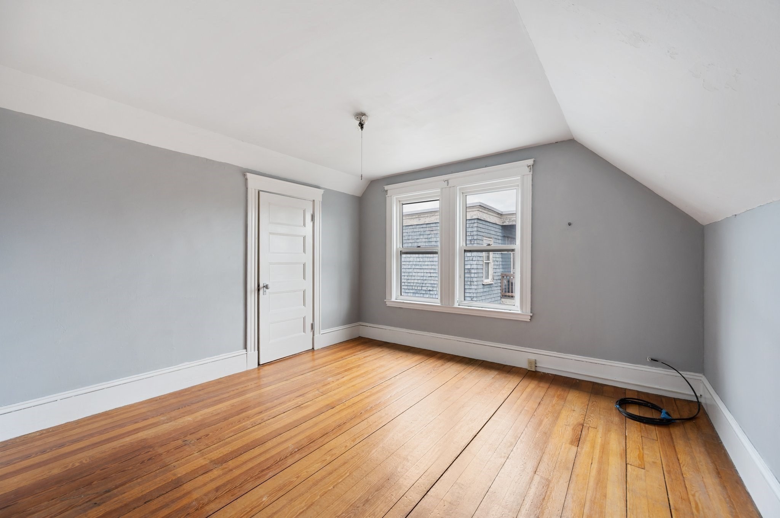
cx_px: 390
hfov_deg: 104.3
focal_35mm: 14
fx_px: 303
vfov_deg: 81.1
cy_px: 259
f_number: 7.1
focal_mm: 14
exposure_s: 1/13
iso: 500
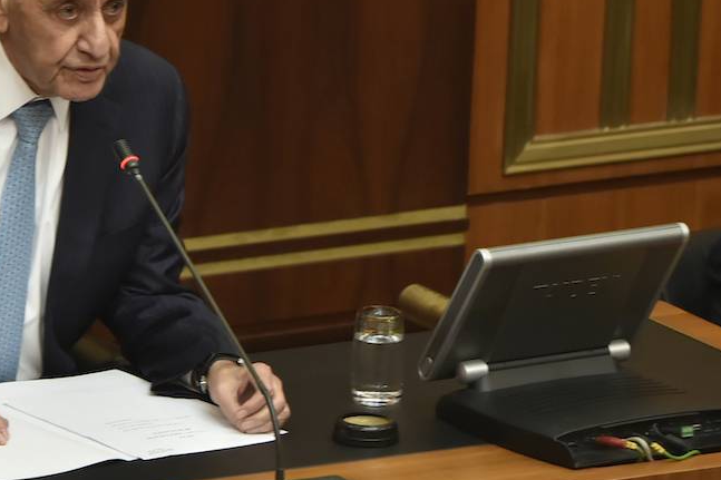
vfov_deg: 3.4
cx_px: 140
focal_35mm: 408
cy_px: 76
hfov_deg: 5.1
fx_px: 8169
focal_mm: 220
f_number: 5.6
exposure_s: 1/100
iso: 2000
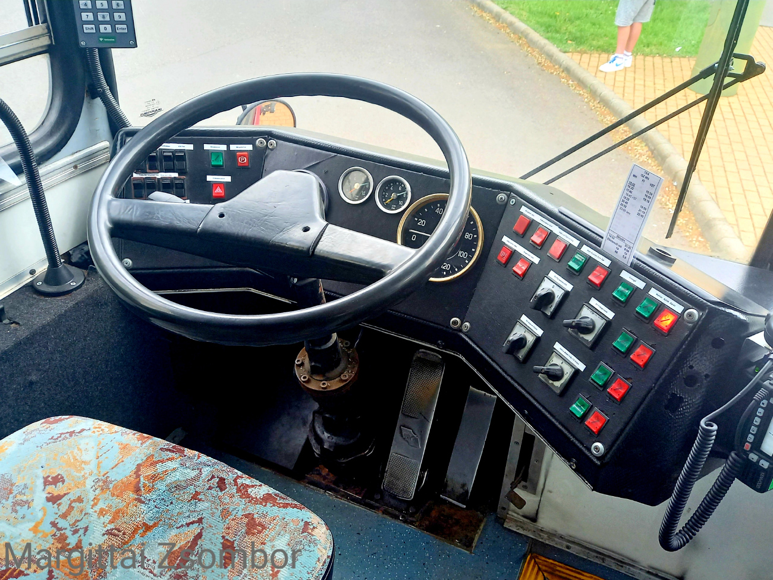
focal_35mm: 25
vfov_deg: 54.9
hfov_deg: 69.4
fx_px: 558
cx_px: 386
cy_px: 290
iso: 50
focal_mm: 4.6
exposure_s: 1/108
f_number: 2
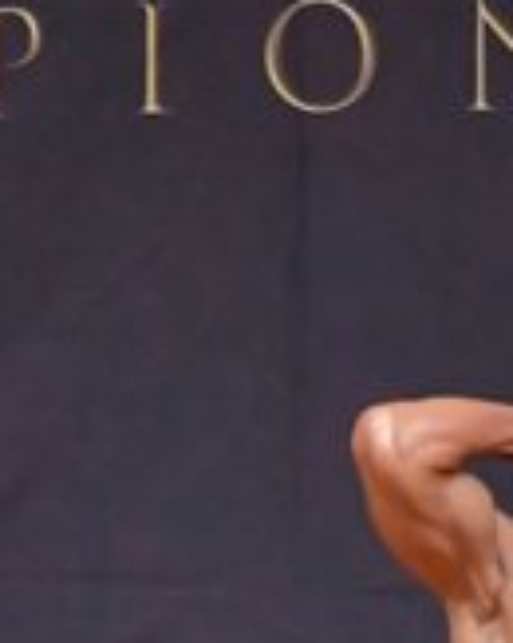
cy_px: 1014
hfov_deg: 1.4
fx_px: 21657
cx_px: -199
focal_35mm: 1139
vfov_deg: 1.7
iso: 5000
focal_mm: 170
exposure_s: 1/400
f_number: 5.6
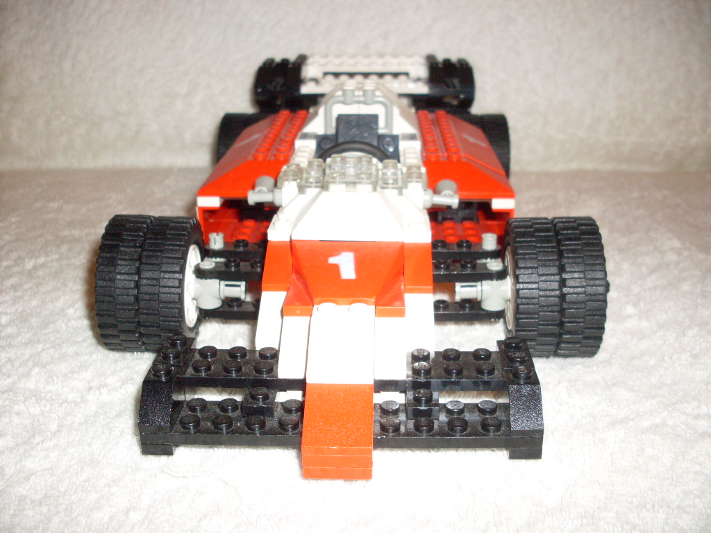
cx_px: 356
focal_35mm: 38
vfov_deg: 37.7
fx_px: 781
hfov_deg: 49.0
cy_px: 266
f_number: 2.8
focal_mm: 6.3
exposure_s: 1/45
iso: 100
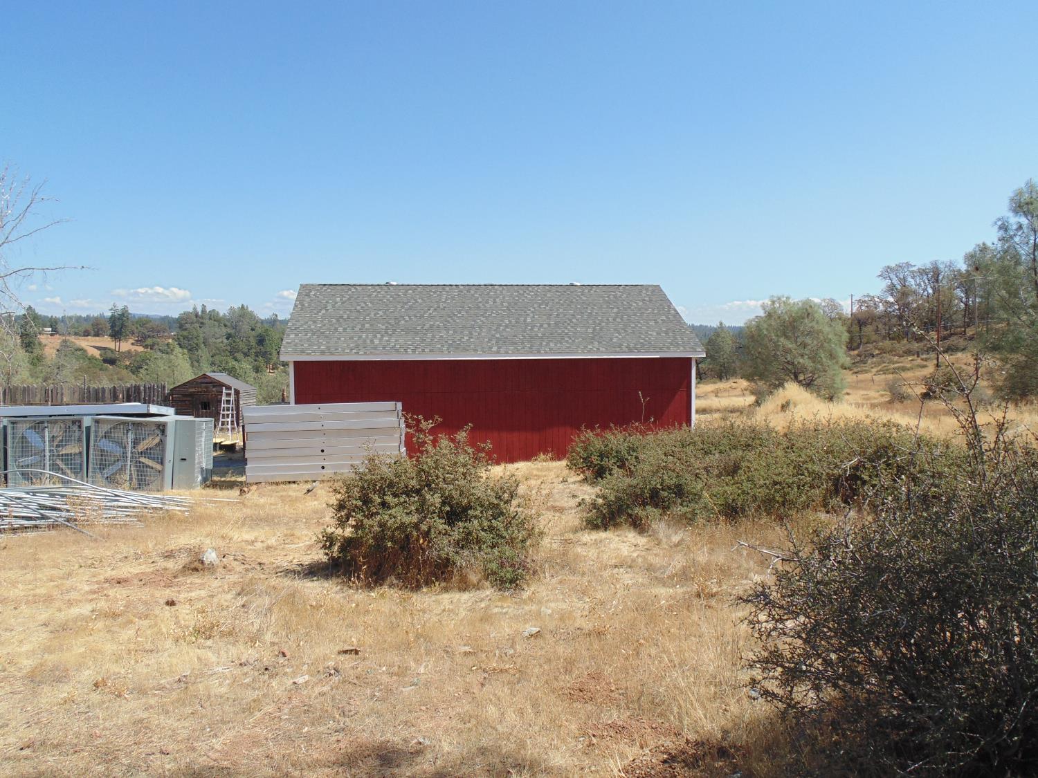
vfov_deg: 51.4
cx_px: 519
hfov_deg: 65.3
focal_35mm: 27
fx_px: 810
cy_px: 389
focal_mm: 4.8
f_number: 10
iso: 80
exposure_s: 1/100
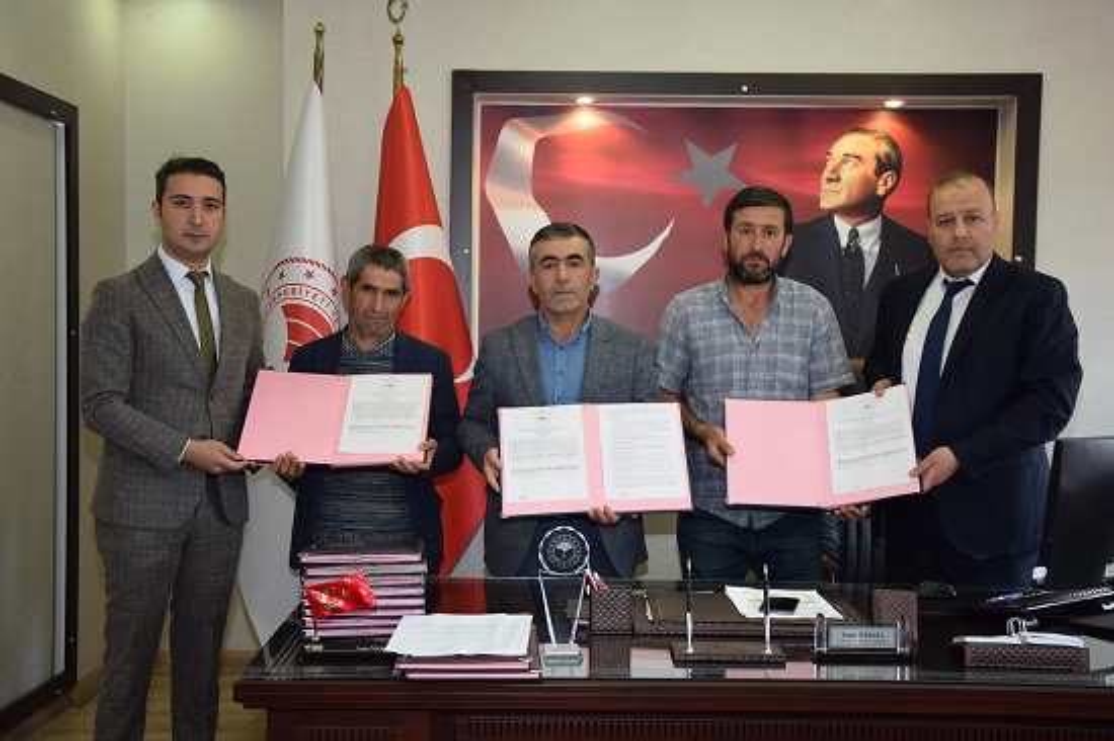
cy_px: 370
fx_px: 1392
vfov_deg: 29.8
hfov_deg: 43.6
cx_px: 557
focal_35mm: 45
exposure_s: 1/200
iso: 1400
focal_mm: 30
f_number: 4.2
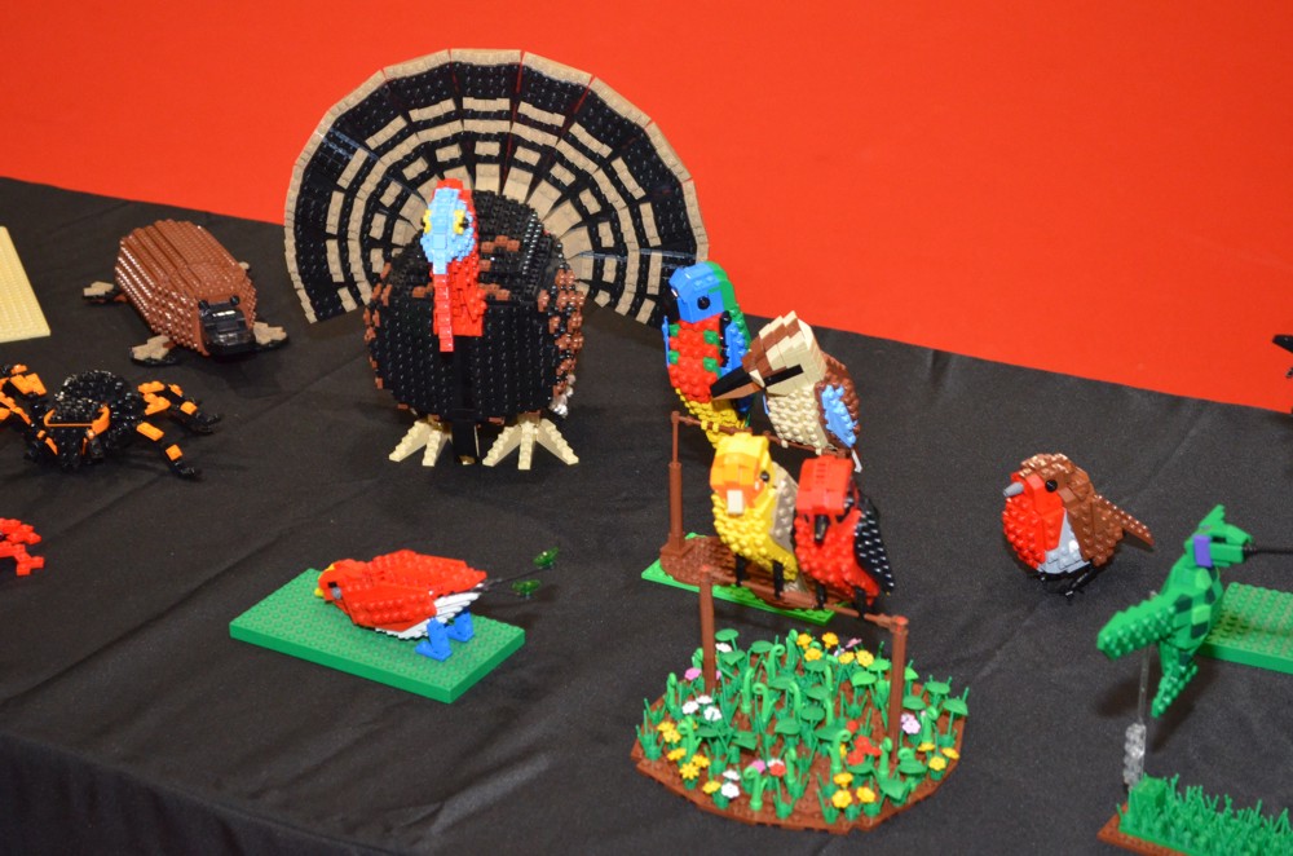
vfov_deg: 20.1
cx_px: 646
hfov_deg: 29.9
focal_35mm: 68
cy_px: 428
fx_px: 2419
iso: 3200
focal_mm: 45
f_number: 5.3
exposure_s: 1/60
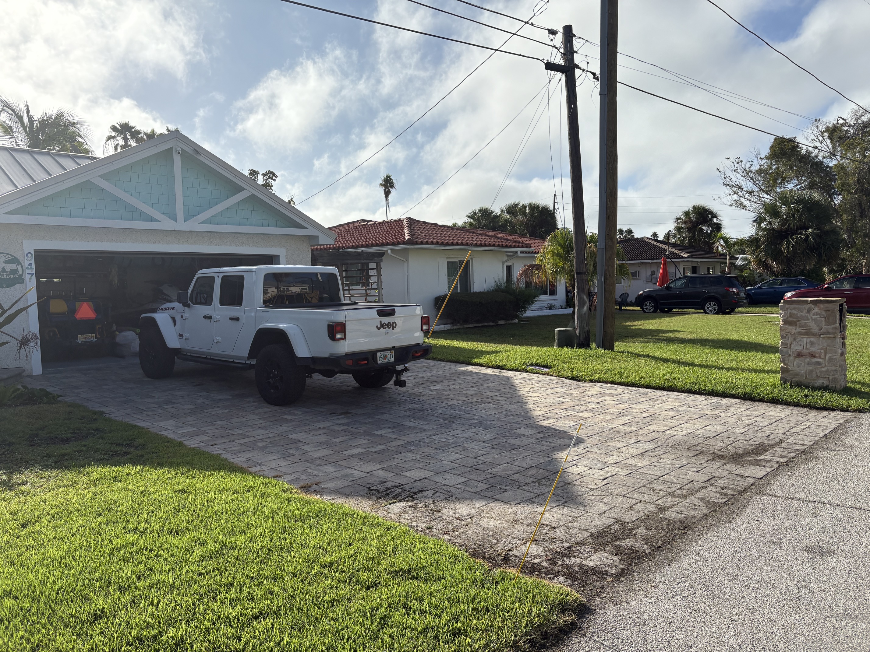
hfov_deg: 67.3
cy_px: 326
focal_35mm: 26
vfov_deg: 53.1
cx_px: 435
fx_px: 653
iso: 50
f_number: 1.6
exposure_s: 1/5814
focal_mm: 5.96
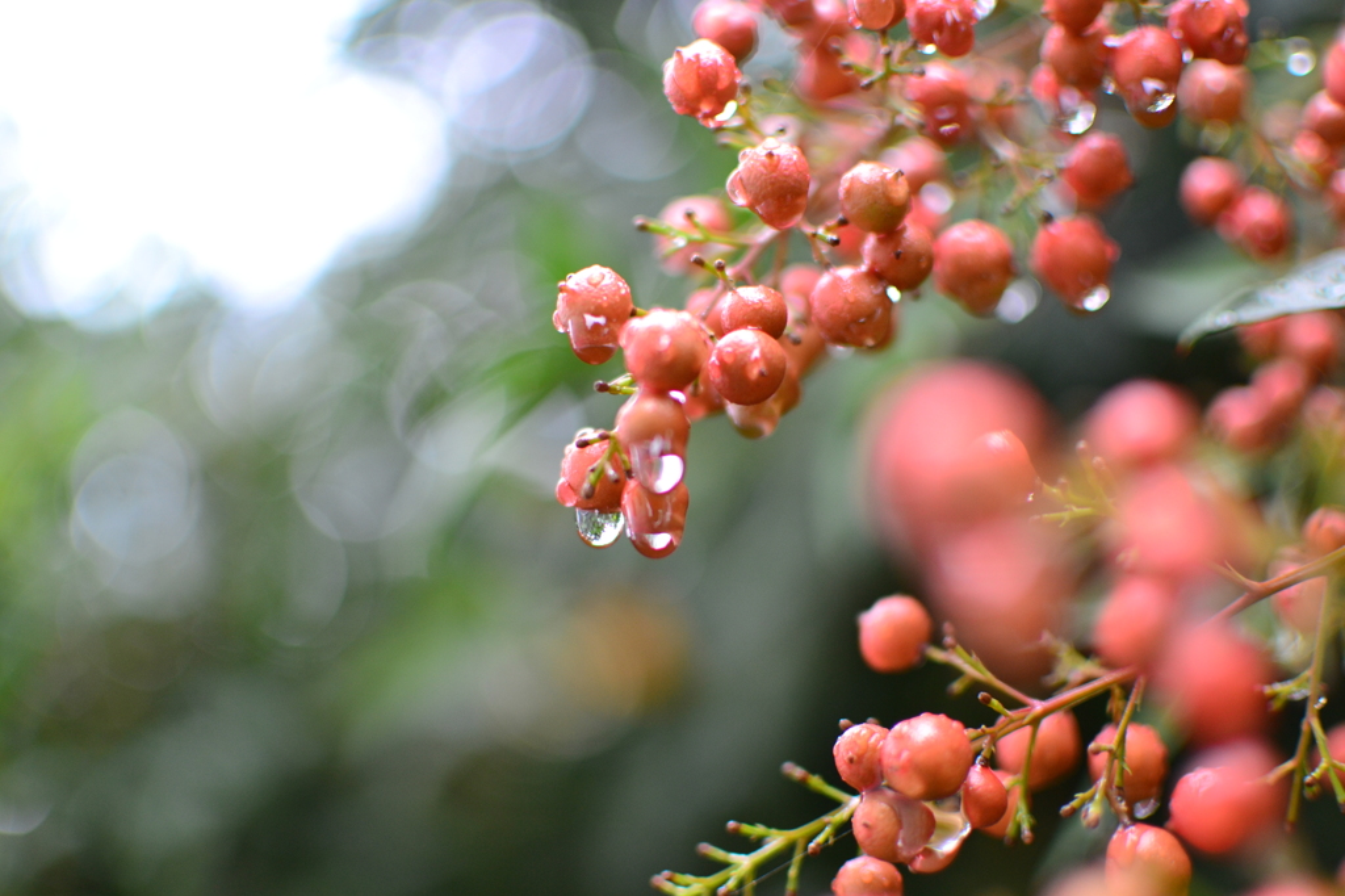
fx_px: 1961
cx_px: 672
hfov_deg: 37.9
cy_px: 448
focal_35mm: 52
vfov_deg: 25.7
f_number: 1.8
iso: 250
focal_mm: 35
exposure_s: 1/250
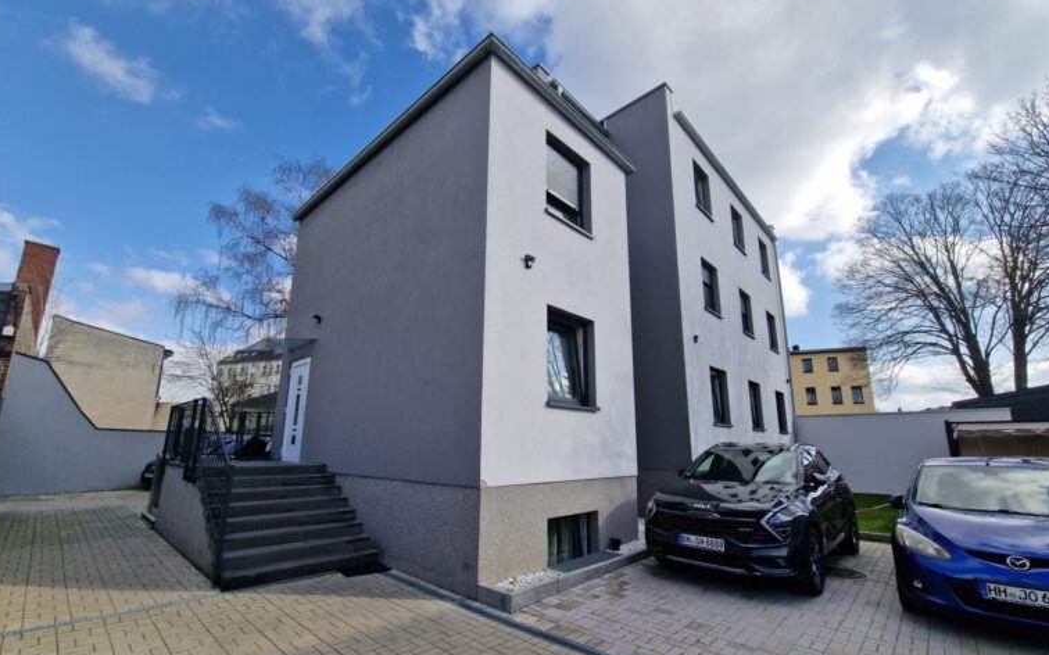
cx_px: 520
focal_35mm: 14
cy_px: 355
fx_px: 400
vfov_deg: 78.4
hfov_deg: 105.3
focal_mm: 2.2
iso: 50
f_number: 2.2
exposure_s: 1/2024
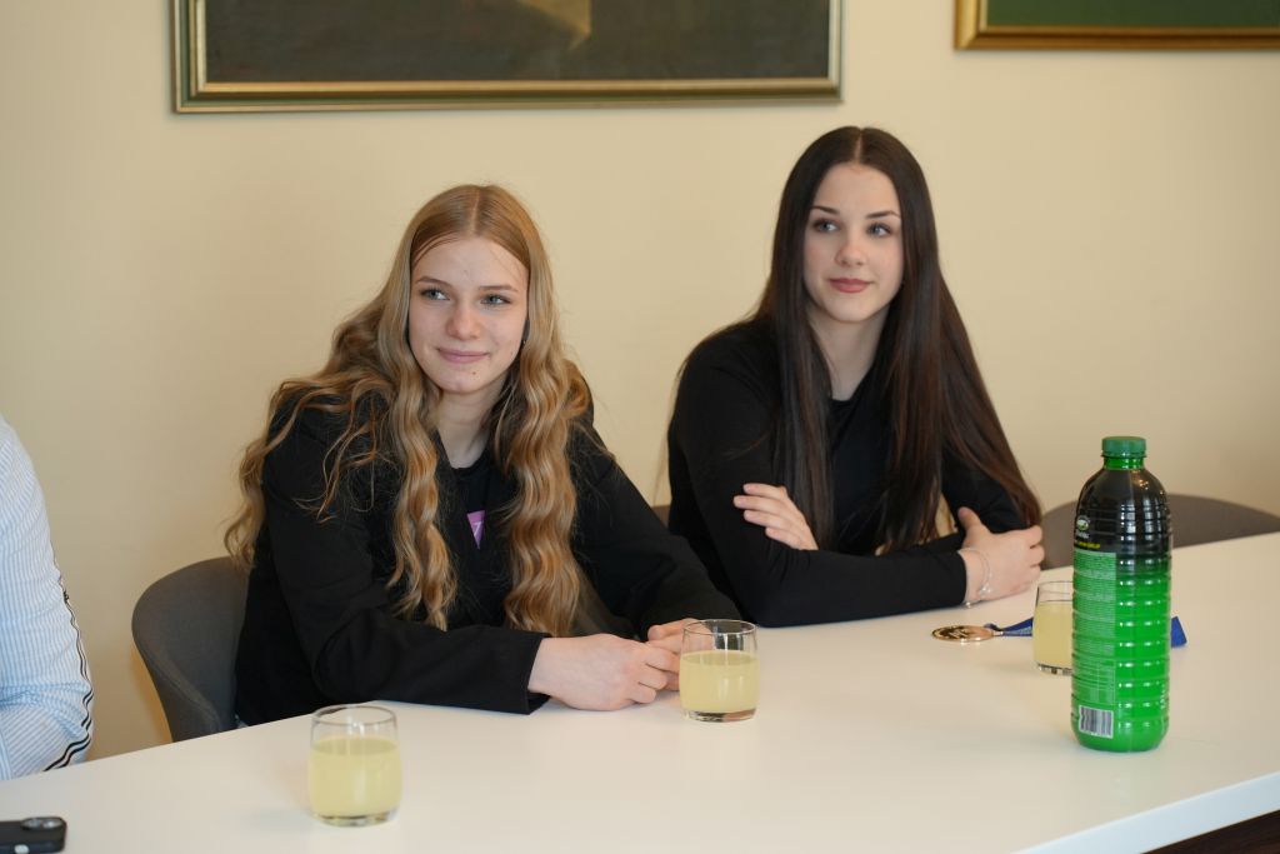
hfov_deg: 27.0
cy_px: 427
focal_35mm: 75
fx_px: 2667
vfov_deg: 18.2
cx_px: 640
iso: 2000
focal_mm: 75
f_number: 4
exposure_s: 1/160
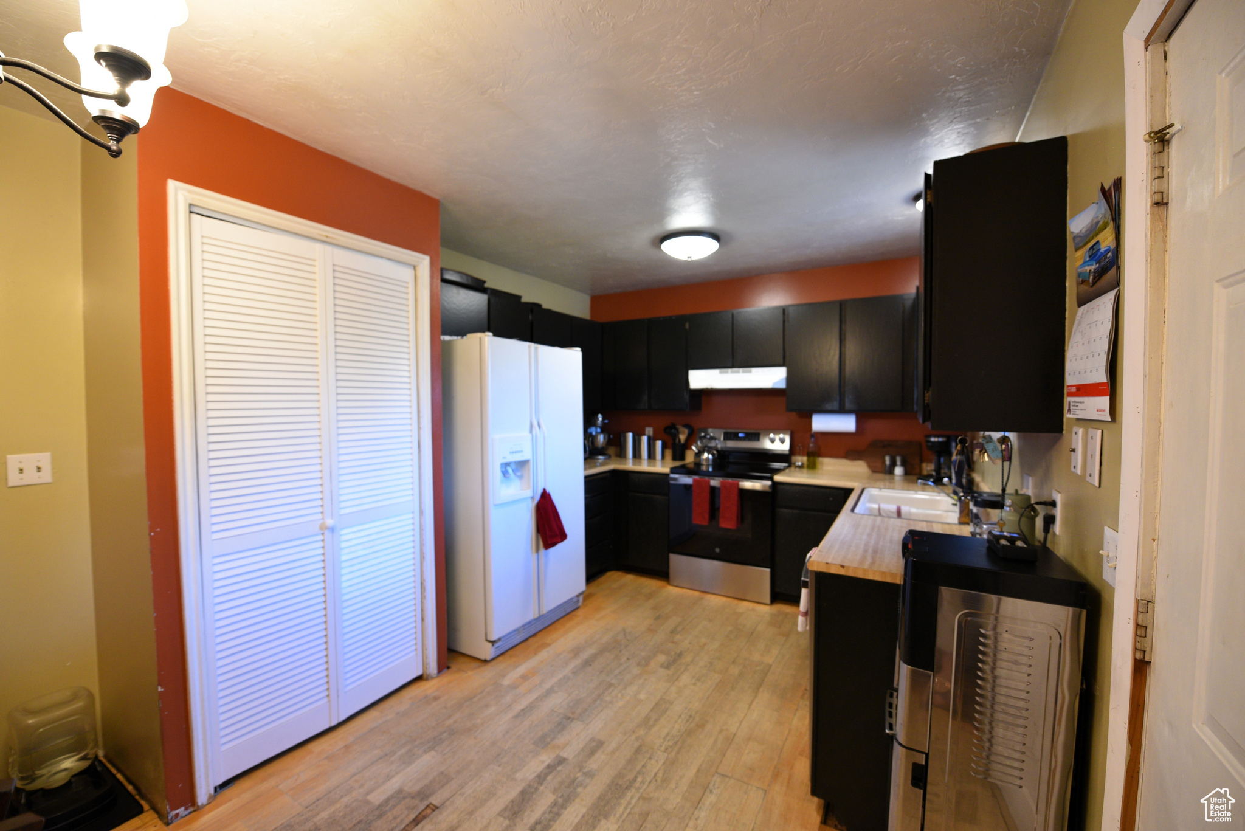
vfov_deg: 81.3
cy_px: 416
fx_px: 484
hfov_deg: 104.2
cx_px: 622
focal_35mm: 14
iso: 800
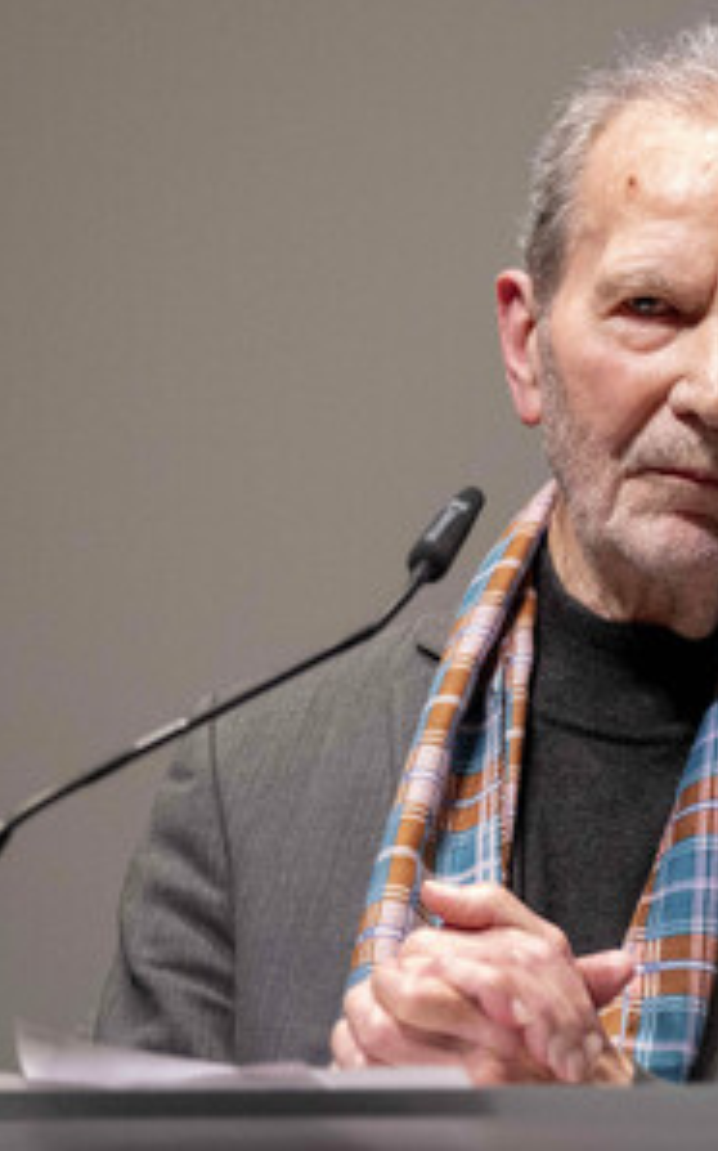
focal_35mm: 324
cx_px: 620
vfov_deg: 6.5
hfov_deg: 4.0
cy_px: 576
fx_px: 10154
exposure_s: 1/300
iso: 2500
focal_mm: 140
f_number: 2.8
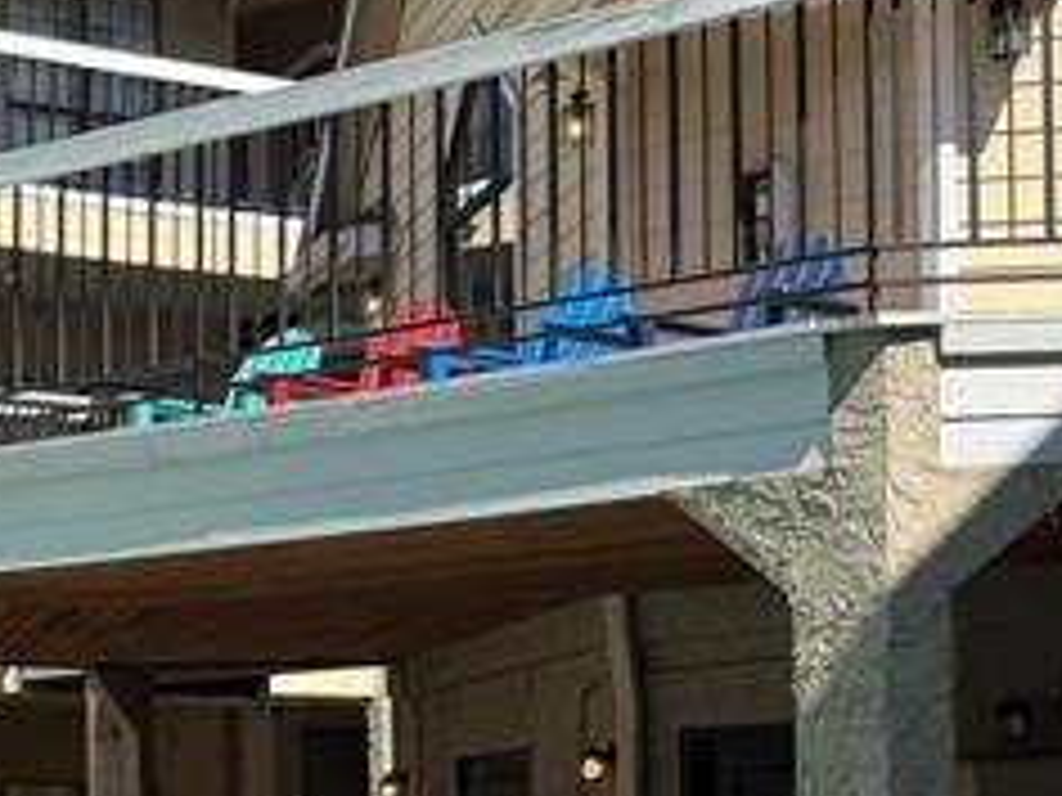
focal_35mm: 104
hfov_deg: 15.8
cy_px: 832
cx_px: -900
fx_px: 3191
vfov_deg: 14.0
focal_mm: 6.76
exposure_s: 1/3425
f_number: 1.78
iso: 80
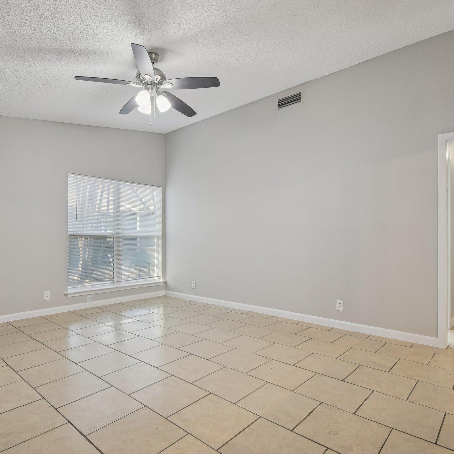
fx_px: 297
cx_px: 209
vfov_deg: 74.8
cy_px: 219
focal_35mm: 20
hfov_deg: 74.7
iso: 400
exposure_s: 1/20
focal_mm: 10
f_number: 8
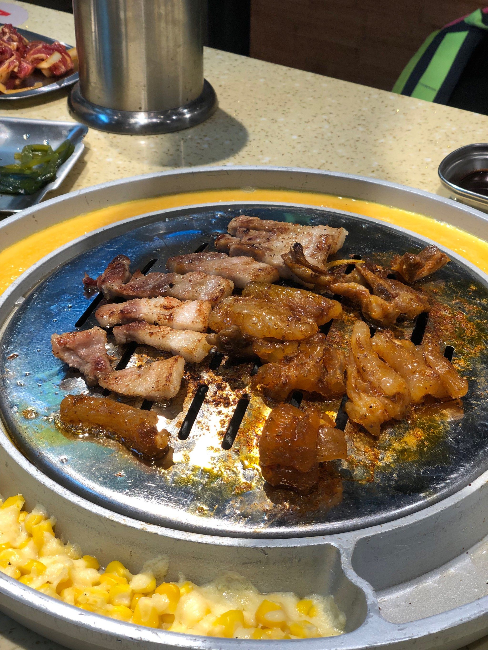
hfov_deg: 28.0
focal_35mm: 52
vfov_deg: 36.8
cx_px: 244
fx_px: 977
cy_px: 325
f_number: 2.4
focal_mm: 6
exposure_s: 1/50
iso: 25
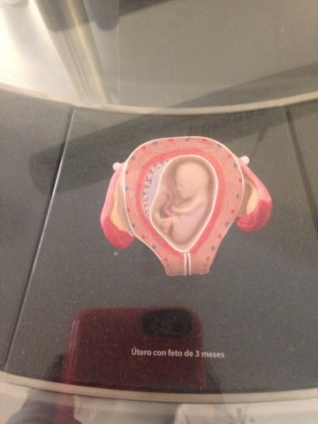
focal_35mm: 33
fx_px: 404
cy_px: 212
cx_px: 159
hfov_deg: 42.9
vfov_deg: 55.4
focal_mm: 4.12
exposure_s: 1/15
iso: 500
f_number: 2.4
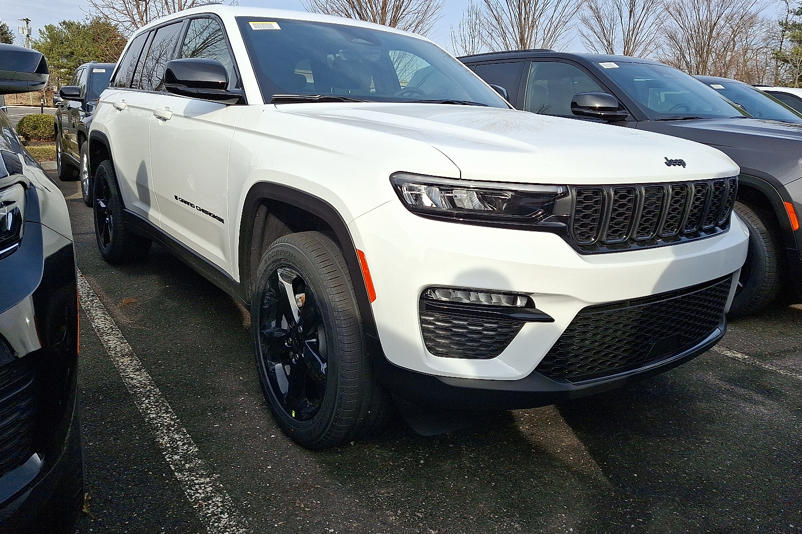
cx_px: 392
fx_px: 601
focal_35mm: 27
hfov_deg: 67.4
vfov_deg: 47.7
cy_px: 223
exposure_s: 1/1111
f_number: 1.8
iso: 25
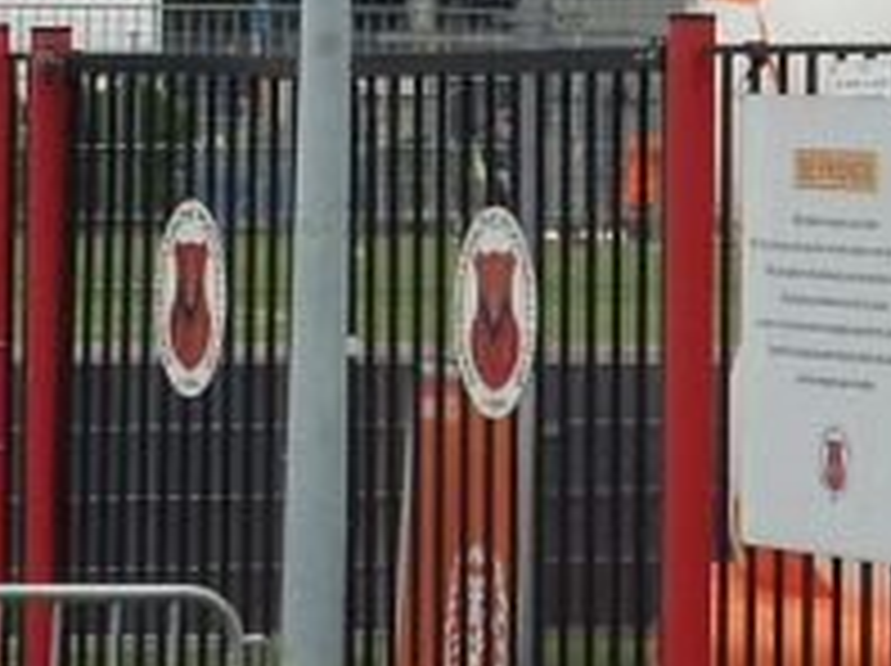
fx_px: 9949
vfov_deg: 3.8
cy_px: -90
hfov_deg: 5.1
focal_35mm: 387
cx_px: 990
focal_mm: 13.3
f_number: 6.3
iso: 100
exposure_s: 1/200
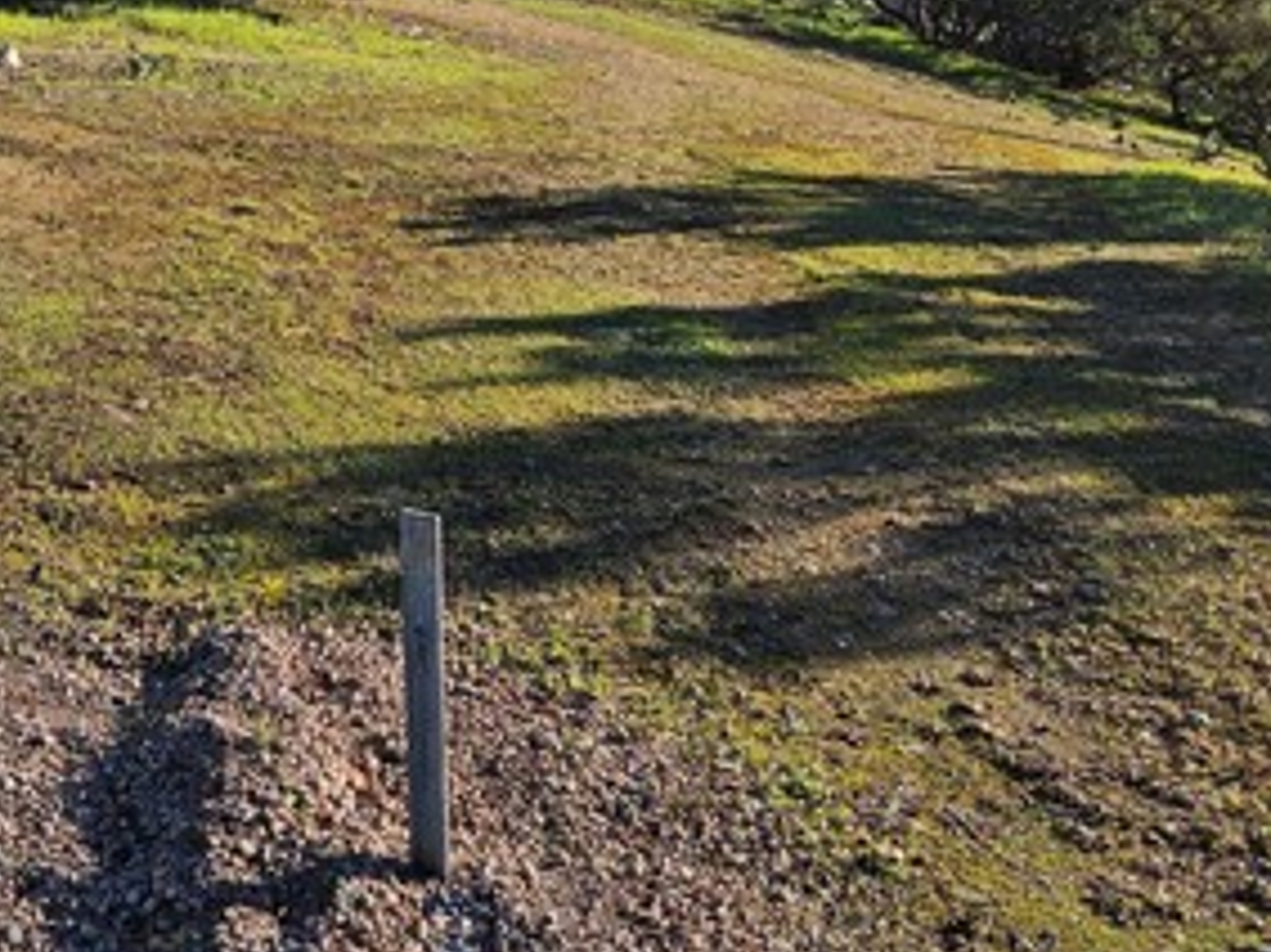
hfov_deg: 35.6
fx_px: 1908
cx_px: 256
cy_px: -90
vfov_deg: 25.9
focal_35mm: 52
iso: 25
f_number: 1.8
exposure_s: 1/992
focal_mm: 5.4
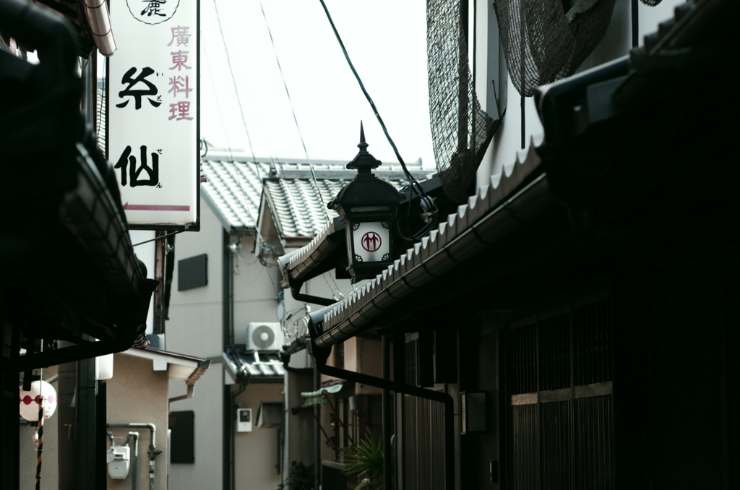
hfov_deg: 19.5
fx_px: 2154
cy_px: 245
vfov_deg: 13.0
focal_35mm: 105
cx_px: 370
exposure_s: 1/200
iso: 100
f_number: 4
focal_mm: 70
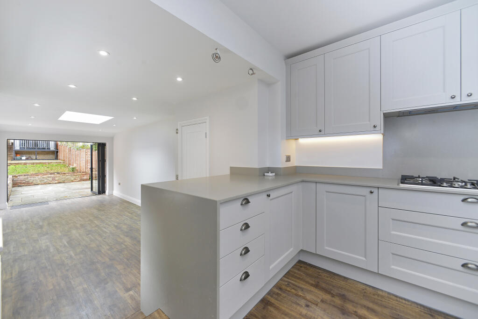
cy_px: 160
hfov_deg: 104.2
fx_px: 186
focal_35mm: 14
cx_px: 239
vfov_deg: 81.2
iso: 400
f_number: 7.1
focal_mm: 14
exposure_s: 1/60
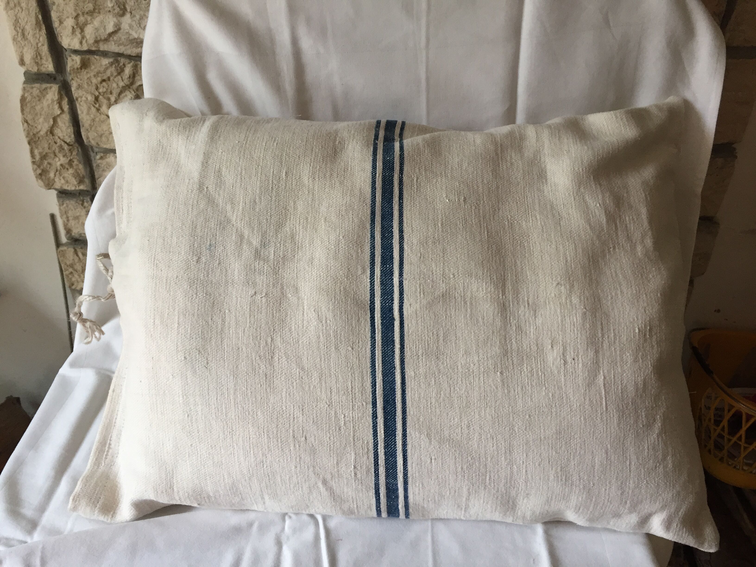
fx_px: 633
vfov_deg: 48.2
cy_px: 284
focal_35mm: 29
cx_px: 378
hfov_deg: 61.7
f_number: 2.2
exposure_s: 1/33
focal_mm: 4.15
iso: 50
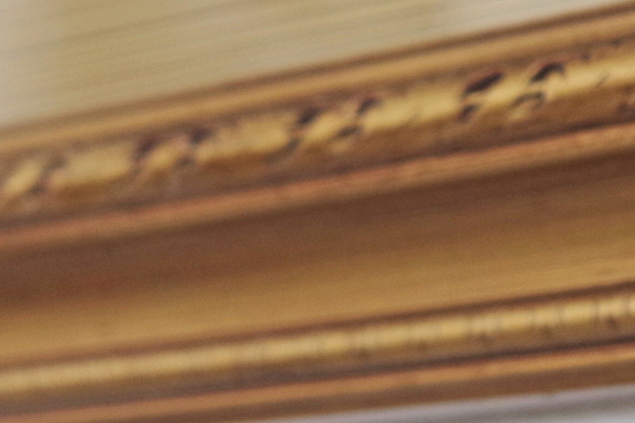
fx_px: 2381
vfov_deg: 9.8
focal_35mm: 135
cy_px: -233
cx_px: 259
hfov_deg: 15.2
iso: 800
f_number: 4
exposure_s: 1/60
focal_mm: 21.25
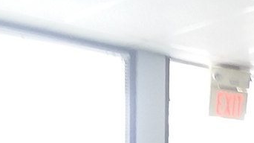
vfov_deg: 8.2
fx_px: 895
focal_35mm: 133
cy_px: 376
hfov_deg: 15.6
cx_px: 299
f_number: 1.9
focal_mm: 2.47
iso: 50
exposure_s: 1/30
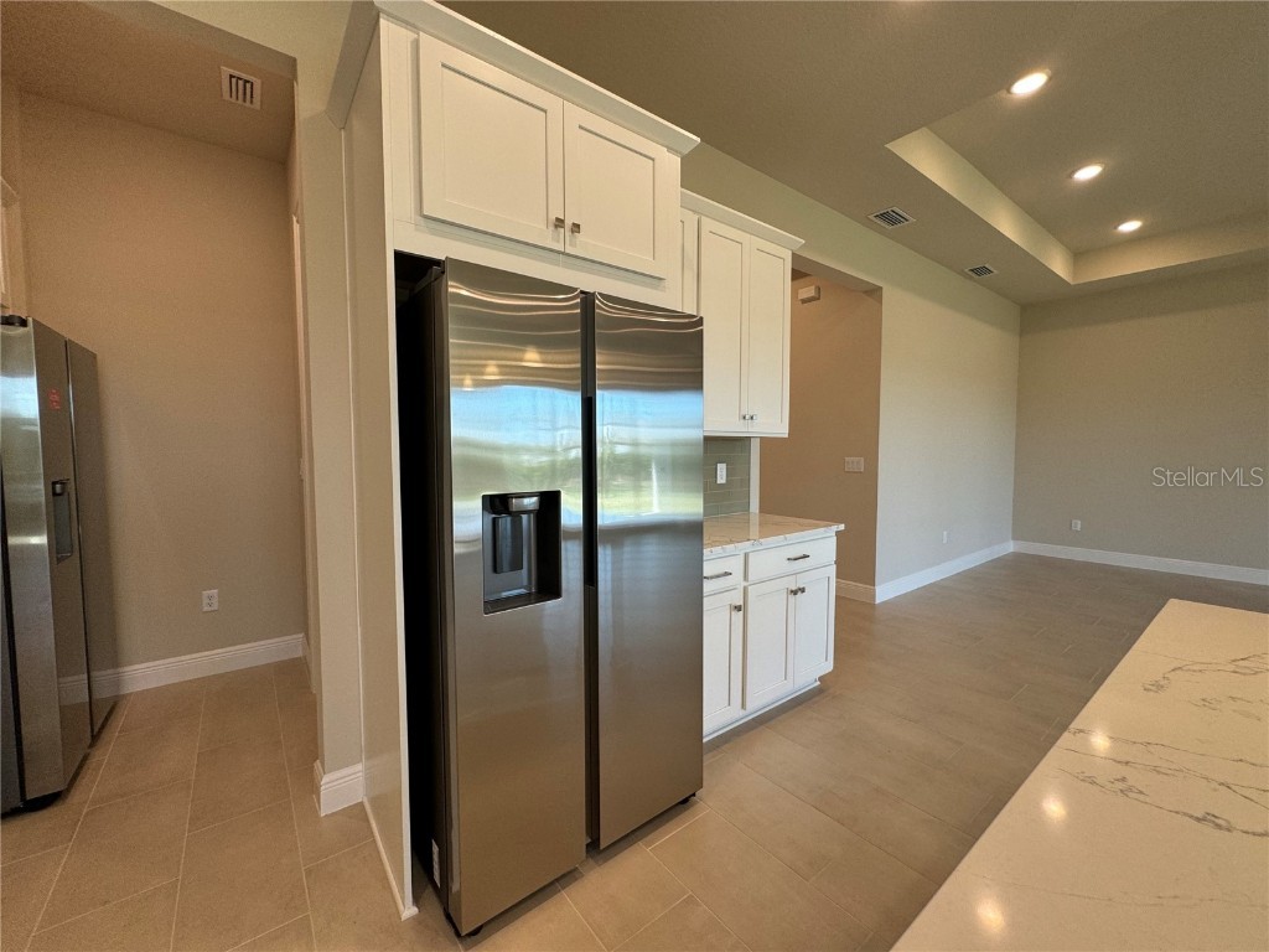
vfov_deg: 85.7
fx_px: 513
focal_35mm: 14
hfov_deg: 102.1
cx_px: 634
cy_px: 476
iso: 100
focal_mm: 2.22
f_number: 2.2
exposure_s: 1/120
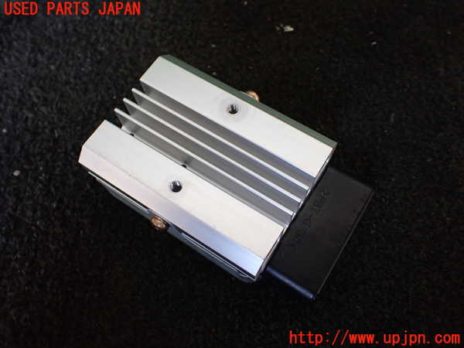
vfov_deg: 46.8
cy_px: 174
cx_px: 232
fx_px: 402
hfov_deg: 60.0
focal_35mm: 30
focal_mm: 5.4
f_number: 2.3
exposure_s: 1/125
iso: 500
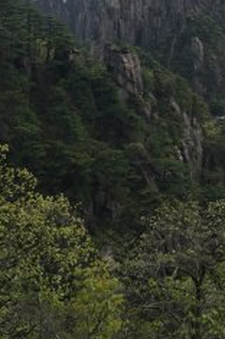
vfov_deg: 25.9
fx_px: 686
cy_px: -20
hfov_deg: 18.2
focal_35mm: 73
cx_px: 224
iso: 100
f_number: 13
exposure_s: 1/100
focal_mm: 28
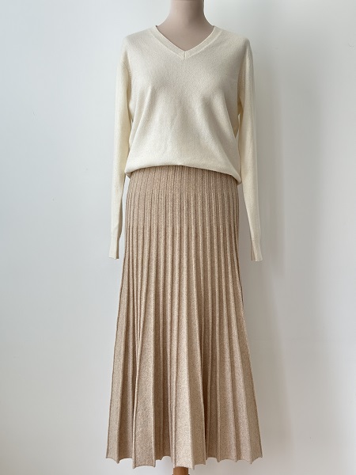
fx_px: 658
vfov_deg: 39.7
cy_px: 238
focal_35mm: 48
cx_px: 178
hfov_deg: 30.3
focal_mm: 6.86
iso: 125
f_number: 1.78
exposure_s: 1/89
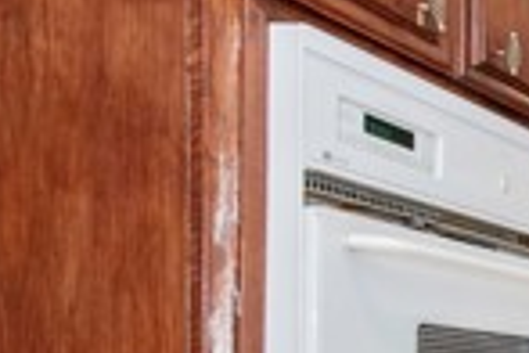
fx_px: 896
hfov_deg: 18.2
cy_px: 416
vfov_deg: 20.9
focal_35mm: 61
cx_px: 1105
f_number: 5.6
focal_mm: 14
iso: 800
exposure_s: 1/125
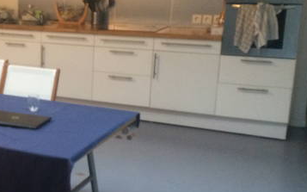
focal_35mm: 68
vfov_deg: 19.1
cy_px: 108
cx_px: -16
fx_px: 569
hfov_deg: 28.0
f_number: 2.2
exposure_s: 1/20
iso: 320
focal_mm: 4.15
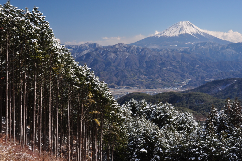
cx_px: 121
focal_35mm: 63
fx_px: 423
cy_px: 80
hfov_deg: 31.9
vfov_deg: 21.5
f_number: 16
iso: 200
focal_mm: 42
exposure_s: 1/40
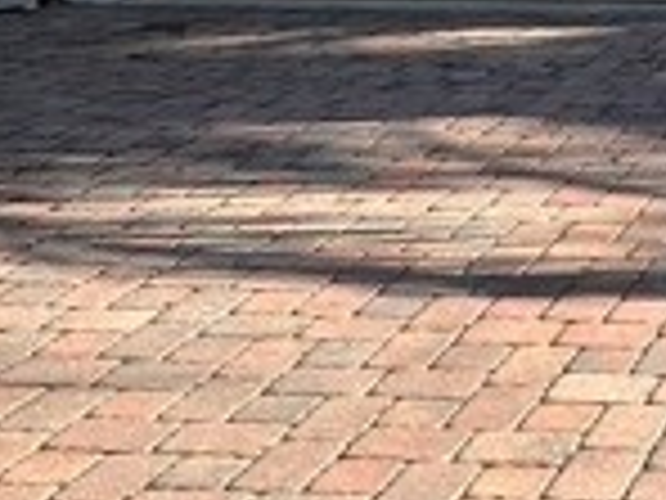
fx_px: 1866
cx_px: 1053
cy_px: -392
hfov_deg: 17.7
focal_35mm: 97
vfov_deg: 13.7
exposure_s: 1/401
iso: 40
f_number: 2.2
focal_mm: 2.22
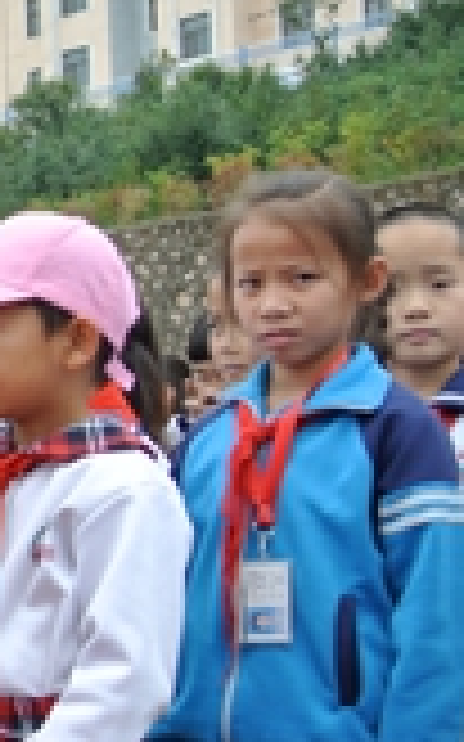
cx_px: -608
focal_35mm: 114
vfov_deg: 18.1
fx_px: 2309
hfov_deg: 10.2
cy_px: 623
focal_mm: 13.6
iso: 100
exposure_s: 1/250
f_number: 4
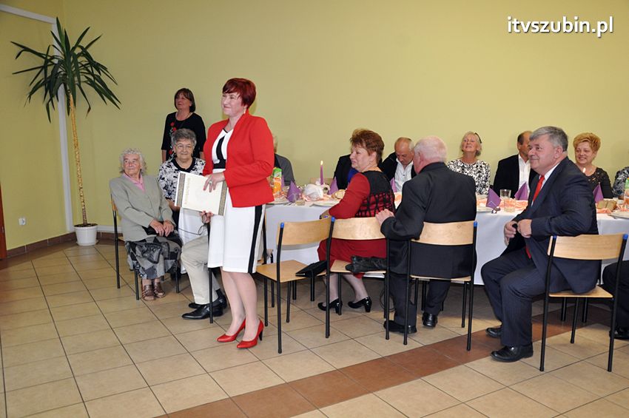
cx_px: 314
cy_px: 209
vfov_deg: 41.6
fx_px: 550
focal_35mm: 32
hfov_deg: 59.5
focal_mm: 21
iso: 800
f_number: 5.6
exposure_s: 1/60
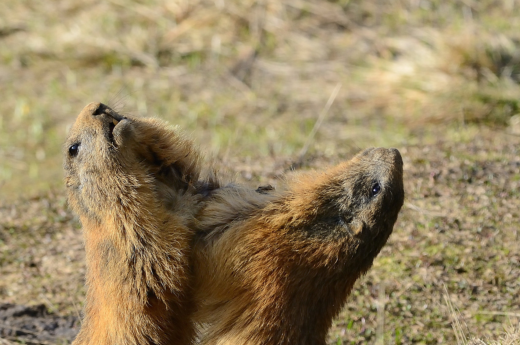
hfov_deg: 2.4
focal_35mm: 877
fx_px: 12640
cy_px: 301
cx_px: 240
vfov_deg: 1.6
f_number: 7.1
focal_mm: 300
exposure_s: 1/800
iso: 400
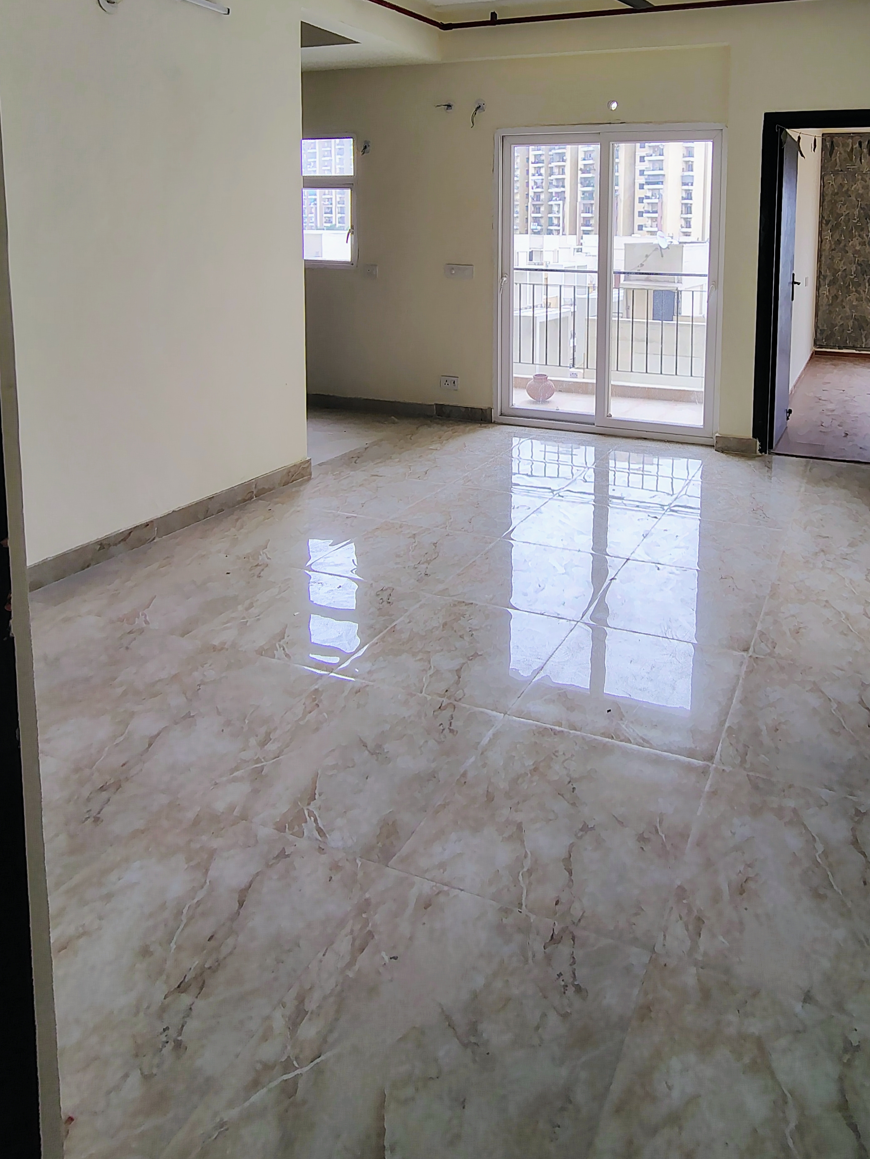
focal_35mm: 24
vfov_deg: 68.1
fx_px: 804
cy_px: 326
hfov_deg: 55.5
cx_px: 590
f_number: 2.2
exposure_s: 1/100
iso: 158
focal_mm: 2.13
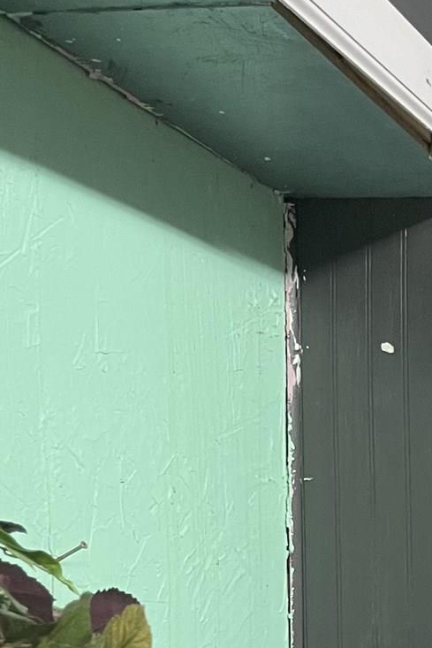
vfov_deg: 22.7
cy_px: 695
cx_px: 749
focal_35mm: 85
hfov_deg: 14.4
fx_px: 1529
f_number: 1.6
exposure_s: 1/60
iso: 160
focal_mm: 5.1
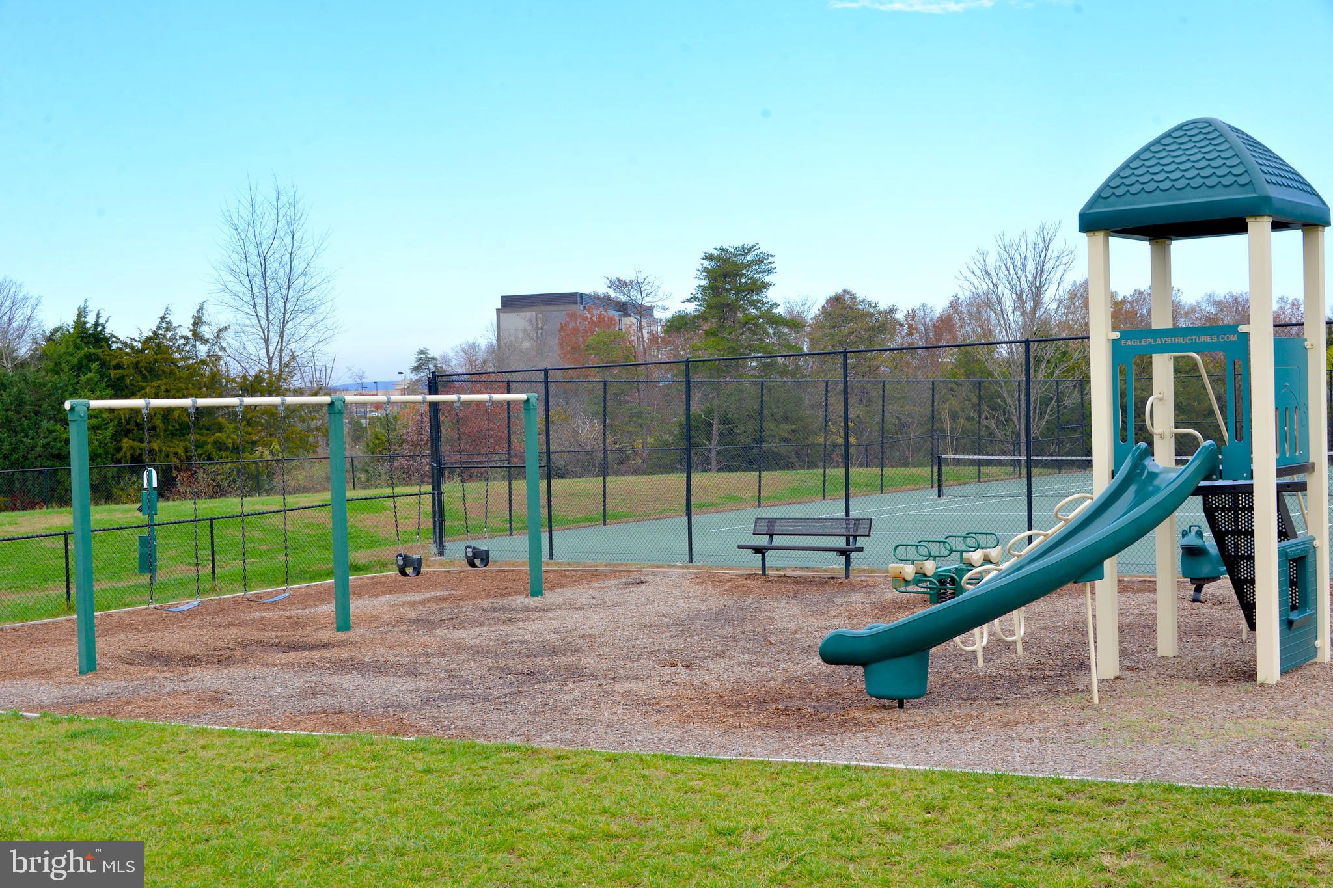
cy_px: 444
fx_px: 1666
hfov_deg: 43.6
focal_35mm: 45
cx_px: 666
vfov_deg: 29.9
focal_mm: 45
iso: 400
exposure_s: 1/320
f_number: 9
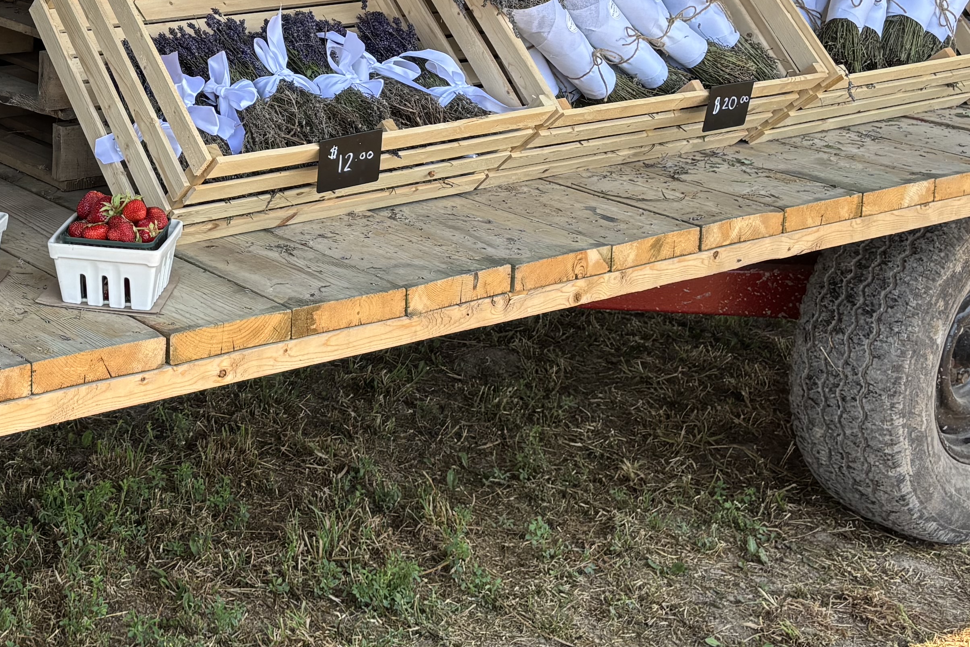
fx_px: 1724
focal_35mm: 64
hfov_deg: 29.6
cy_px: -10
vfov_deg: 20.5
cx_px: 36
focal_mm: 5.96
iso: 50
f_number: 1.6
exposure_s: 1/722
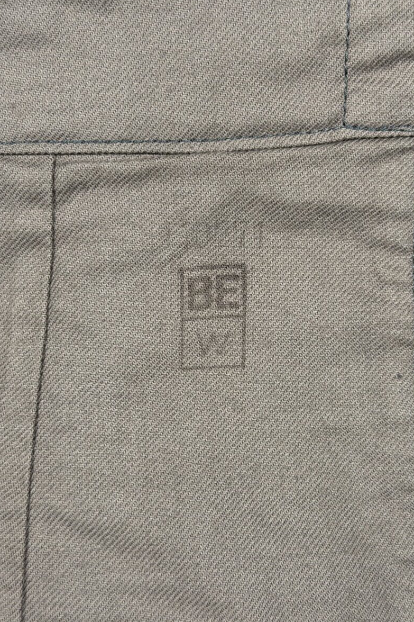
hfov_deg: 26.5
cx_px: 218
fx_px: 880
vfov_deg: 38.9
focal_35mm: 51
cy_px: 310
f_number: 1.78
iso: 64
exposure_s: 1/50
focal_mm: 6.76
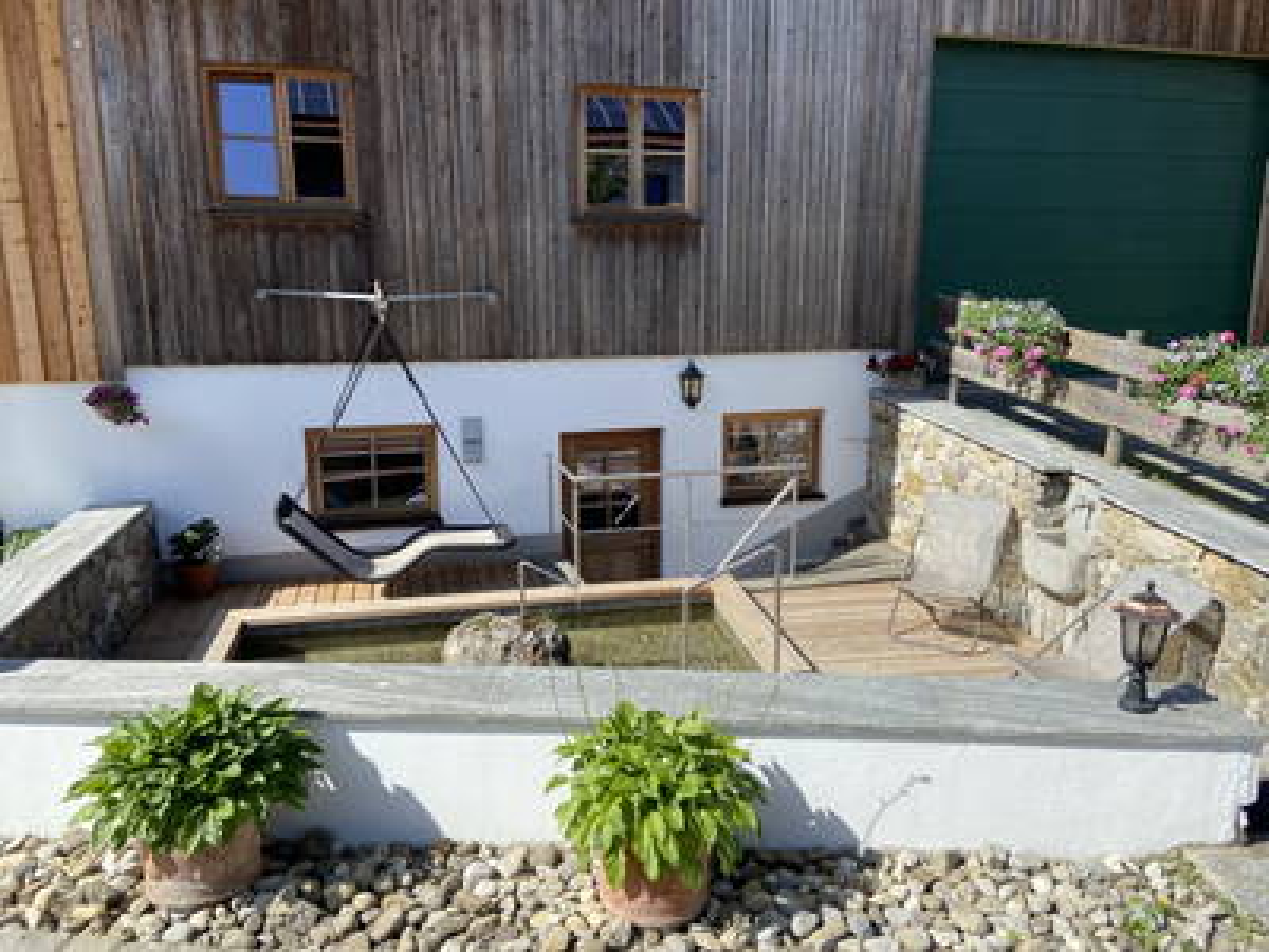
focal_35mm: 26
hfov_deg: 67.3
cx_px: 634
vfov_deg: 53.1
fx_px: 953
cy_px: 476
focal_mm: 4.25
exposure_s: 1/1678
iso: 32
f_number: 1.8
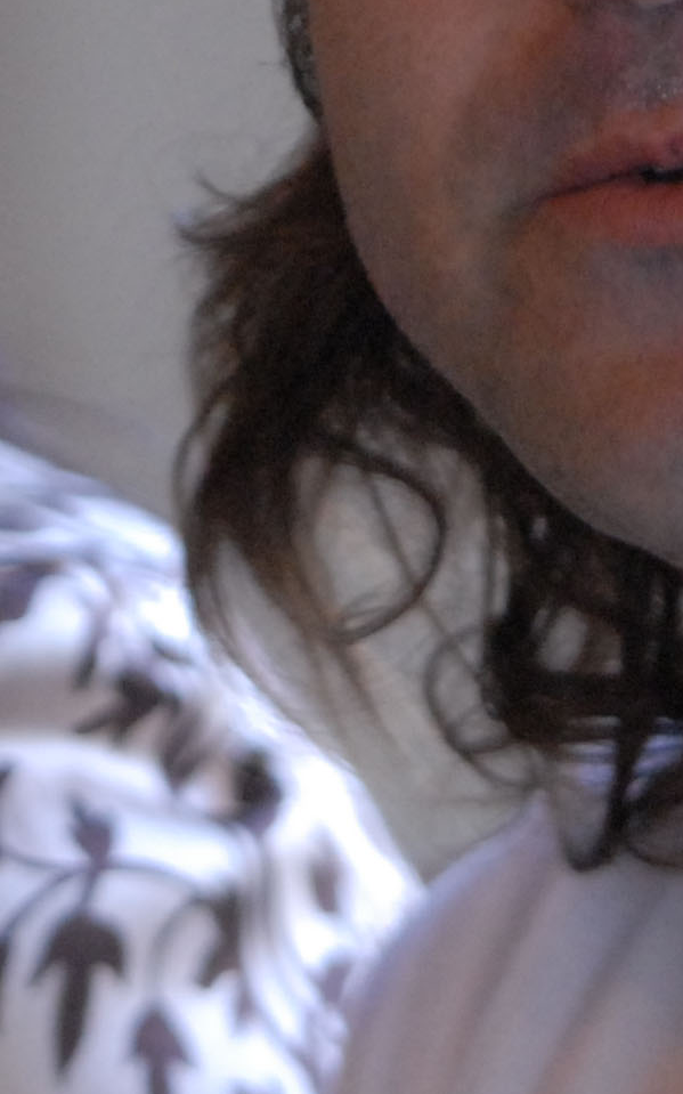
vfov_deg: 2.4
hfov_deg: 1.5
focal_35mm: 890
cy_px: 42
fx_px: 26516
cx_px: 55
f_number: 2.8
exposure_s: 1/125
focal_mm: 155
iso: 800
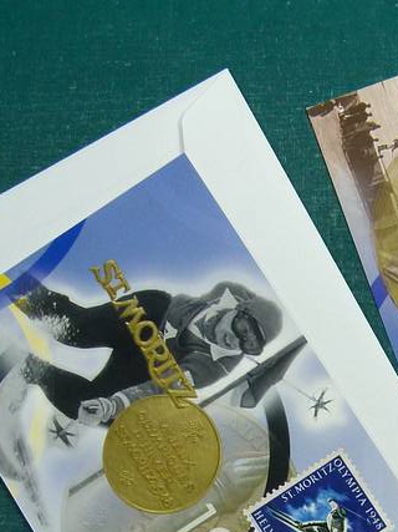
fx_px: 1104
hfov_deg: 19.8
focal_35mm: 72
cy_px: 578
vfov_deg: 25.2
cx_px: 405
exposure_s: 1/160
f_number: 4
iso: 100
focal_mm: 5.3
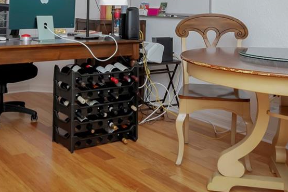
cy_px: 11
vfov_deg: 25.0
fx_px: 416
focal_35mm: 52
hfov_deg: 37.9
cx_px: 102
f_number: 7.1
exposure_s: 1/200
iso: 1250
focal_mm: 12
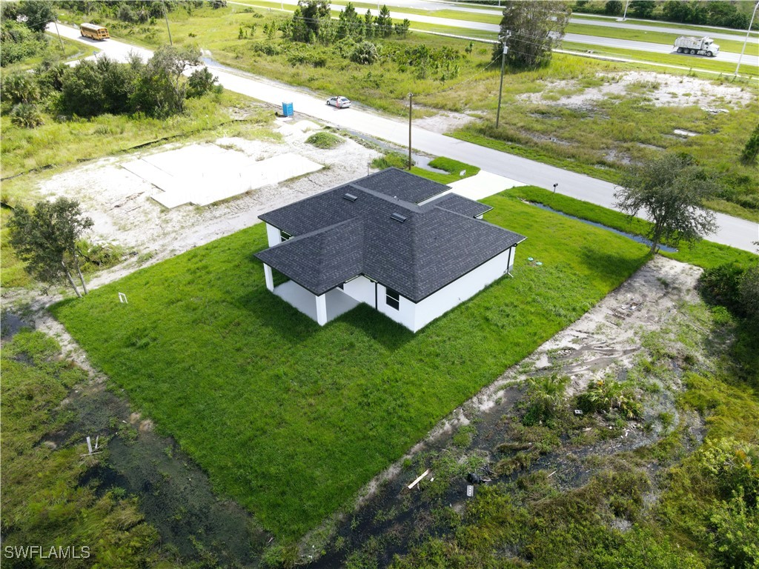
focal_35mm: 24
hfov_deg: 71.6
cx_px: 380
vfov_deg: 56.8
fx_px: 526
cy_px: 284
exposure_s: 1/400
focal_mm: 4.5
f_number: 2.8
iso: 100
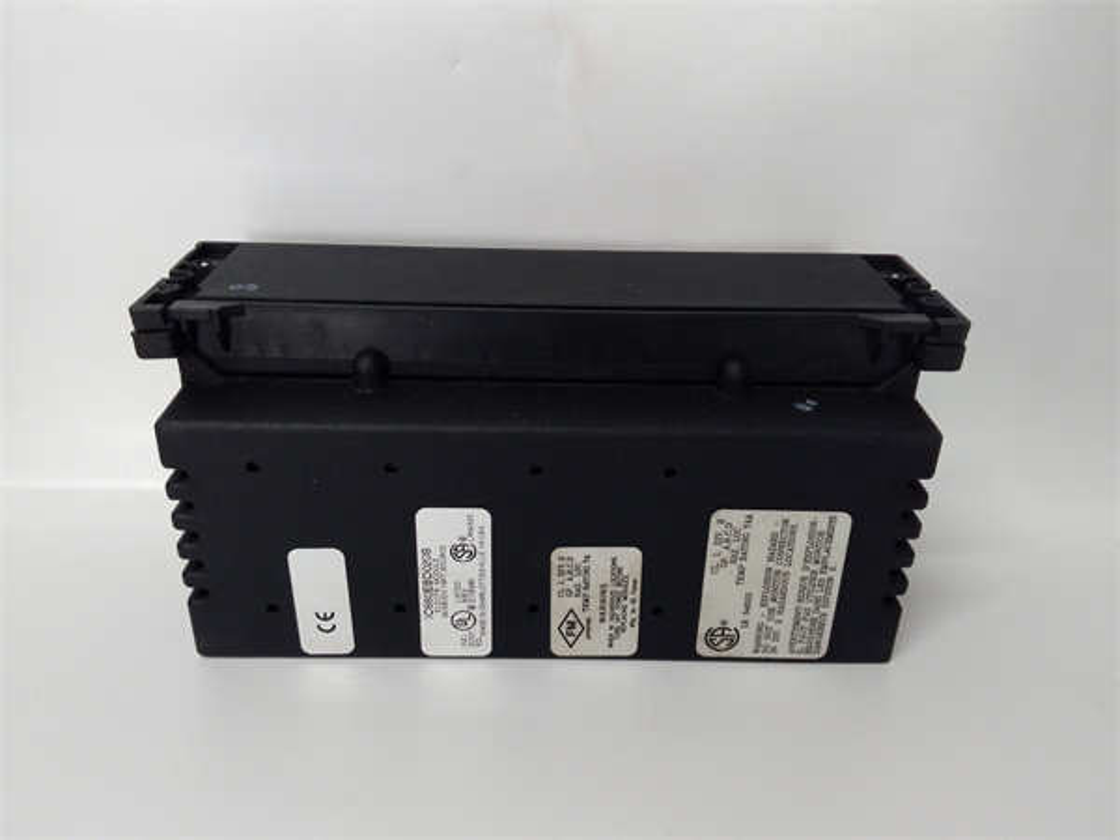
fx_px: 874
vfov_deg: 51.4
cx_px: 560
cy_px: 420
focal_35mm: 27
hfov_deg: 65.3
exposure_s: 1/33
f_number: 2
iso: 177
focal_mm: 3.79
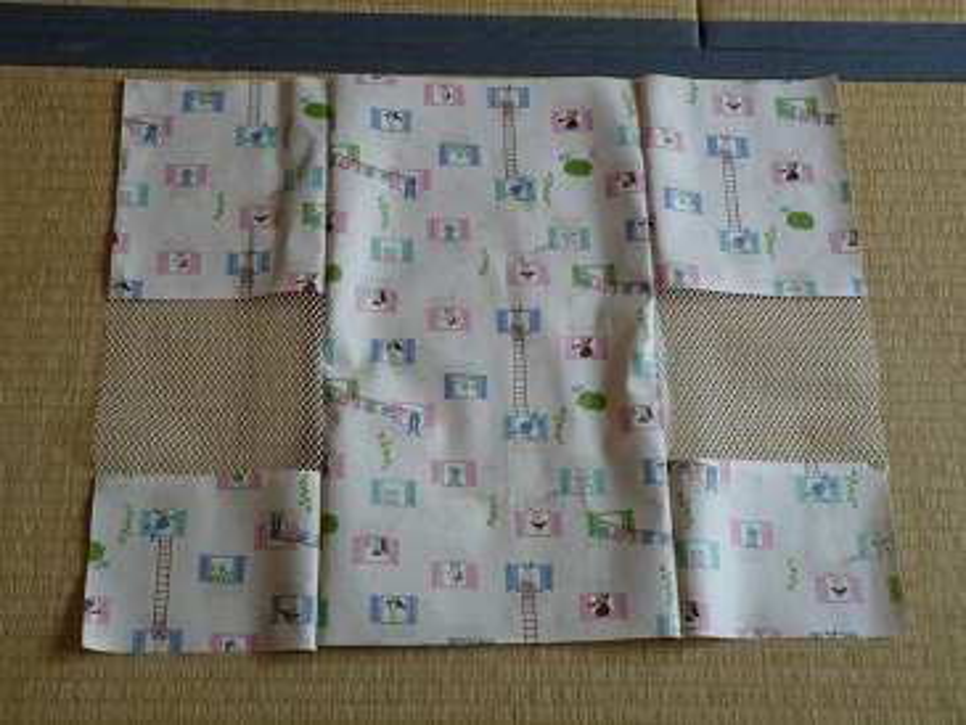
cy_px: 362
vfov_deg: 28.0
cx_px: 483
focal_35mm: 52
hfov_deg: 36.8
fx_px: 1452
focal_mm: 9.2
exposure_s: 1/30
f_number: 3.2
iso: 100
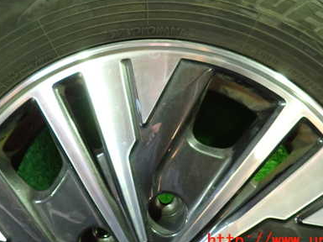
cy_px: 63
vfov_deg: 36.0
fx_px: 364
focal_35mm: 39
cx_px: 145
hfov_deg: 47.8
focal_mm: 4.5
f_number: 2
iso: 500
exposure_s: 1/30
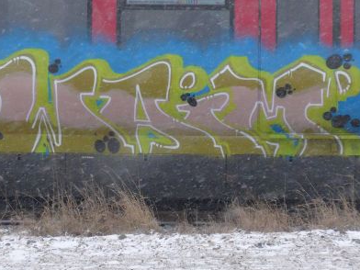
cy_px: 126
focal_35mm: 212
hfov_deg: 9.3
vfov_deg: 7.0
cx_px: 165
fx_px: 2205
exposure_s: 1/400
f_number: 5.6
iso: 1250
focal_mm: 32.3
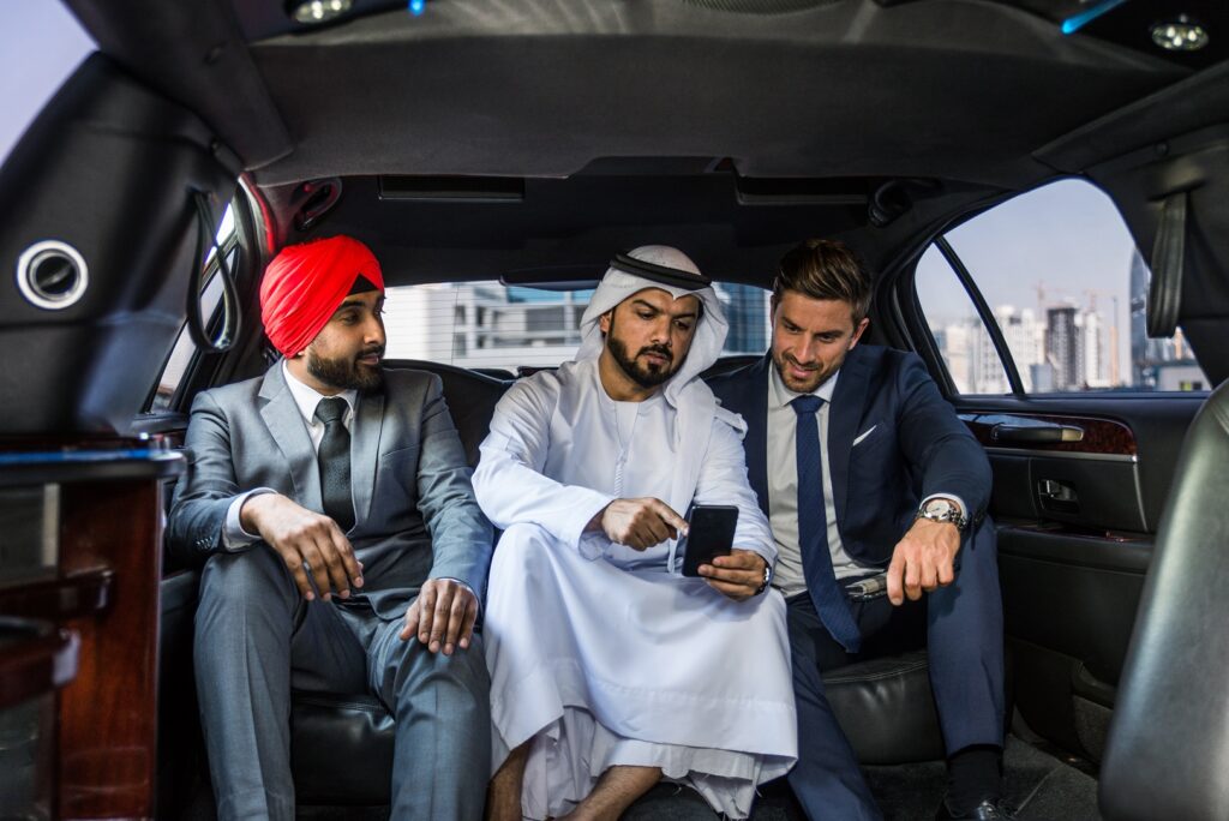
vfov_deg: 37.9
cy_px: 410
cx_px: 614
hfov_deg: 54.4
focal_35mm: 35
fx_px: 1195
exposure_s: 1/100
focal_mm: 35
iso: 320
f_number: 2.8
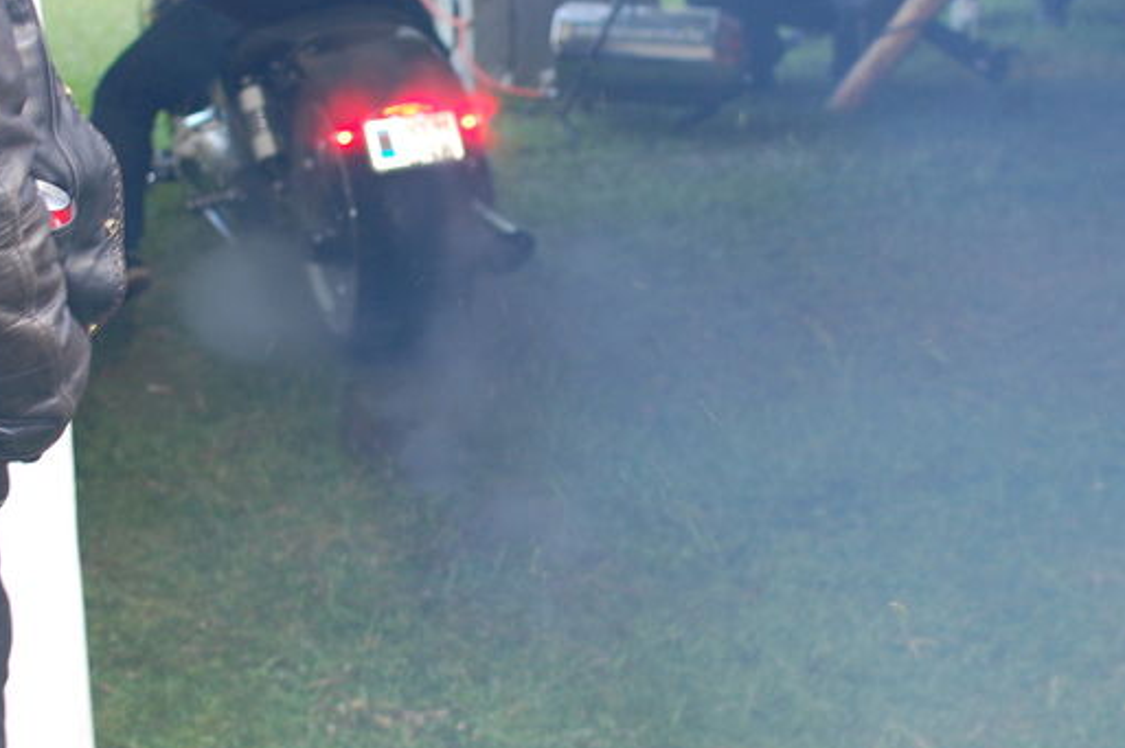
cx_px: 492
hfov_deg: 24.8
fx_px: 2553
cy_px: 223
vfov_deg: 16.6
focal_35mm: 82
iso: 400
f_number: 2.8
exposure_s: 1/60
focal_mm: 35
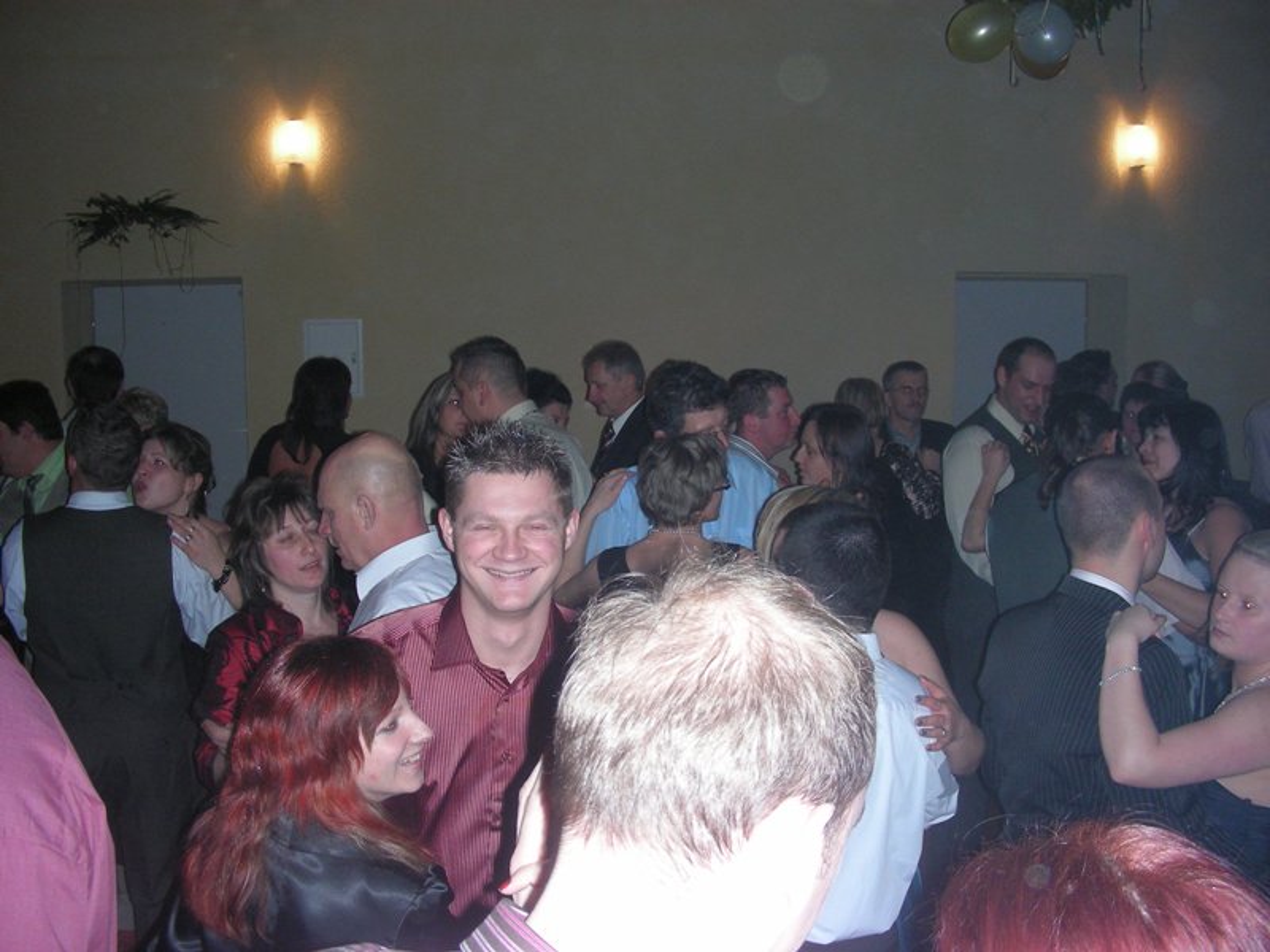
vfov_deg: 37.7
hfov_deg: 49.0
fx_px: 1394
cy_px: 476
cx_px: 635
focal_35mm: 38
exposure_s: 1/60
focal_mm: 6.3
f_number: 3.5
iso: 147
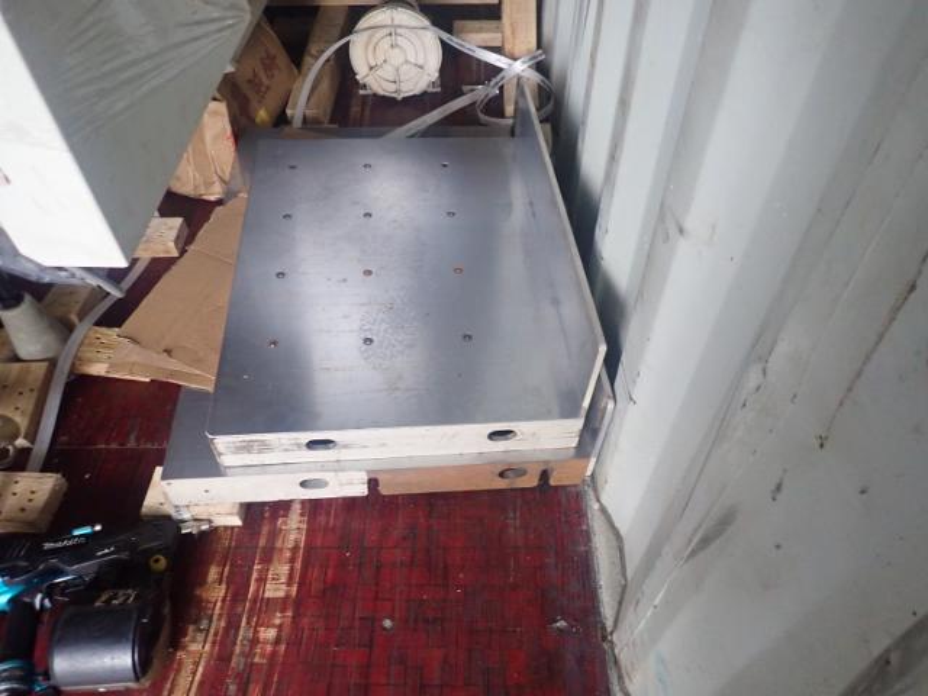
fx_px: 670
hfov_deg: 69.4
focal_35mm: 25
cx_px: 464
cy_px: 348
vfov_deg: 54.9
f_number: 2
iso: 640
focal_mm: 4.5
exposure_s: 1/30
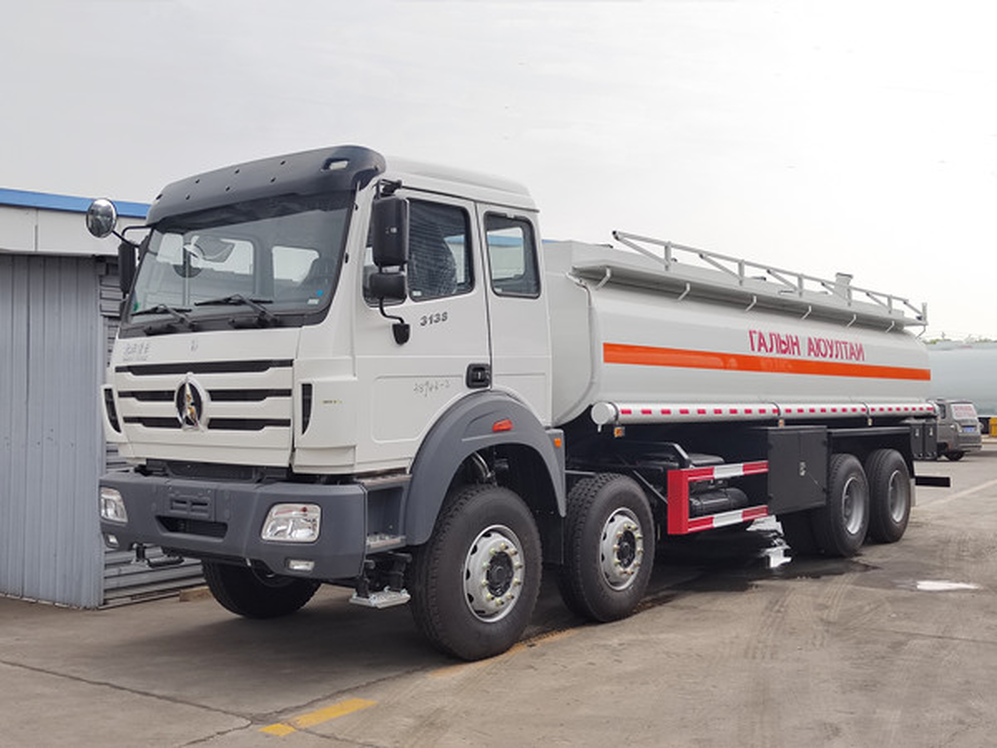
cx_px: 498
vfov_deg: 39.7
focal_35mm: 36
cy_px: 374
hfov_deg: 51.4
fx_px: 1037
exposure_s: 1/120
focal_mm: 5.52
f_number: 1.9
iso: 221
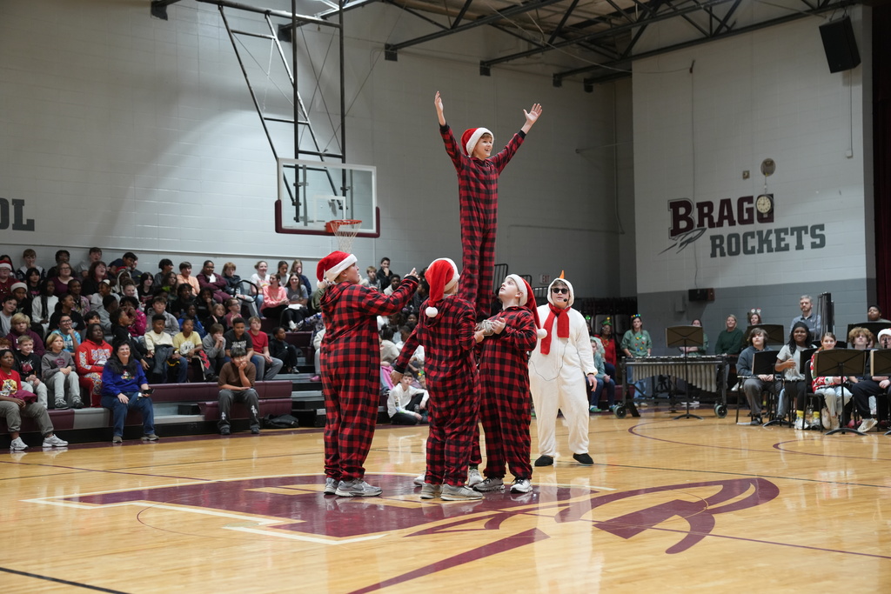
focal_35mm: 56
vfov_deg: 24.2
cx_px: 446
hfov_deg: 35.6
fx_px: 1386
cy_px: 297
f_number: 3.2
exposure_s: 1/160
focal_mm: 56
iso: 1600
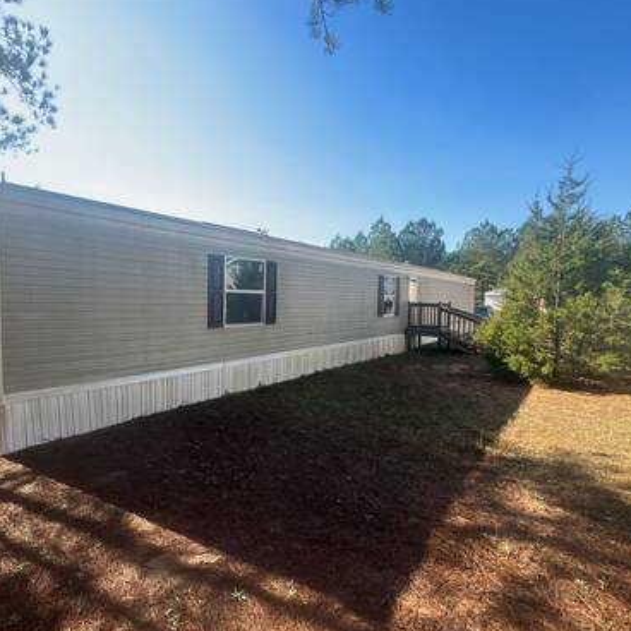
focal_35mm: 16
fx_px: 330
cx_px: 243
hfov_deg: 86.0
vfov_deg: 87.4
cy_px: 317
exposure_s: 1/249
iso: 32
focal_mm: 1.57
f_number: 1.8
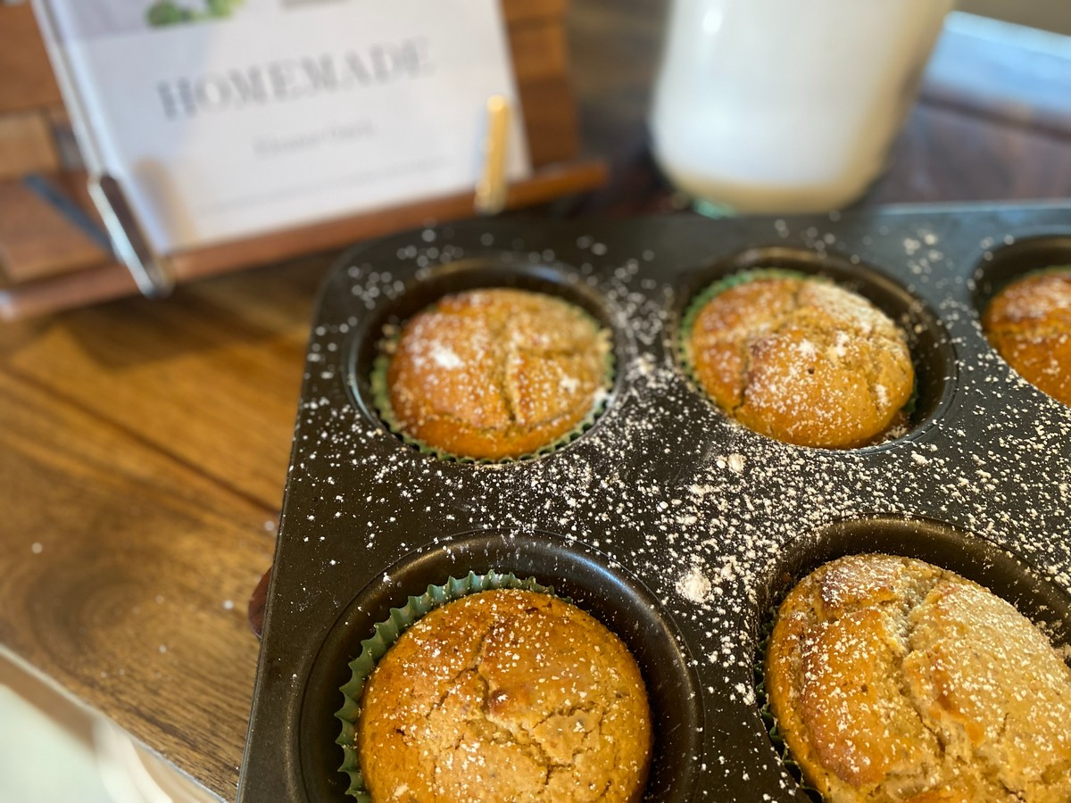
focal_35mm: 26
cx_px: 536
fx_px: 804
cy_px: 402
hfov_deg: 67.3
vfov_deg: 53.1
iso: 250
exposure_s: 1/50
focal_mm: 4.25
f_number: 1.8
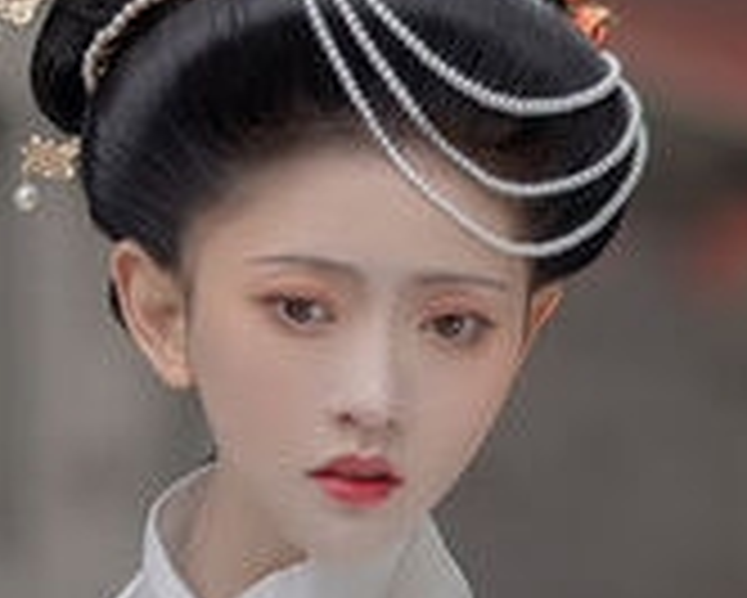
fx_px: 16702
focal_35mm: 755
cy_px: 848
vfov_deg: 2.1
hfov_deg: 2.6
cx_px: 374
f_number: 1.8
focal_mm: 85
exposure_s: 1/500
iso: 200
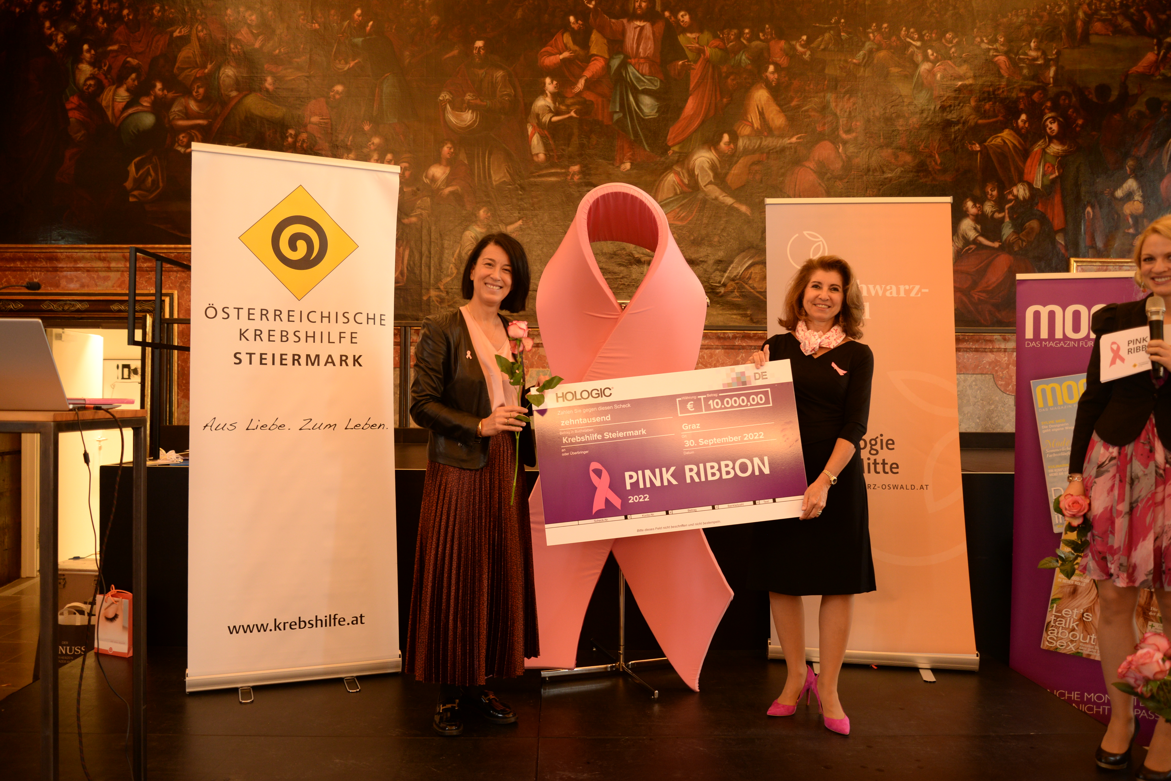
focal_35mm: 26
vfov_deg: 49.6
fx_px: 846
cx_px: 586
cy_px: 390
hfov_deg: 69.4
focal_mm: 26
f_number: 3.8
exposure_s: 1/40
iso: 800
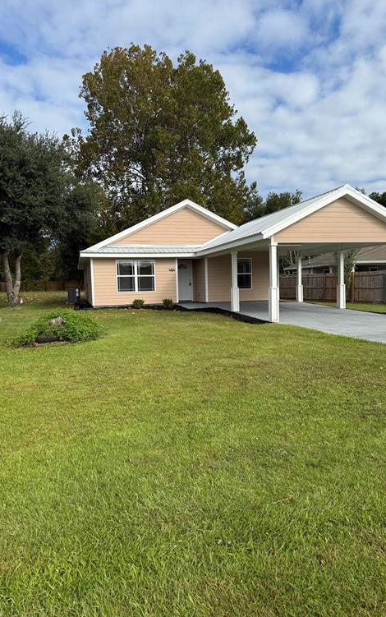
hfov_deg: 47.6
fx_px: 437
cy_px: 311
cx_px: 202
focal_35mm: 26
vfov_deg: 70.4
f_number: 1.78
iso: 80
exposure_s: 1/3425
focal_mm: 6.76
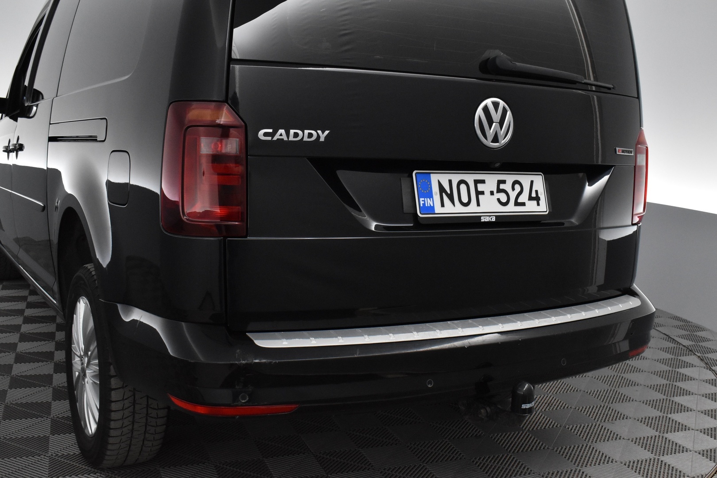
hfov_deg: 49.5
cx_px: 358
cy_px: 239
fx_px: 777
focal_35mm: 39
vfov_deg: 34.2
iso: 3200
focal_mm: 26
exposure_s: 1/160
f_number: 6.3
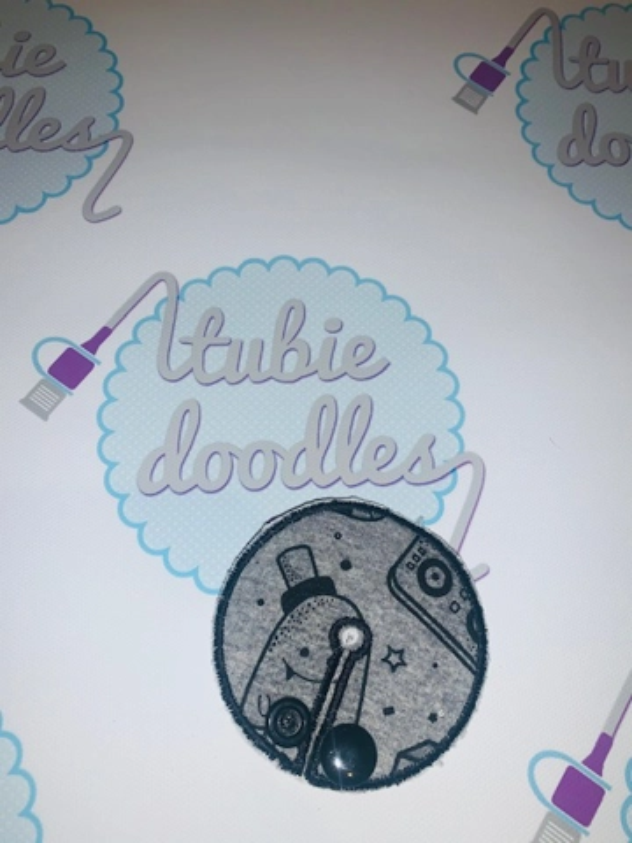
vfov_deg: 67.3
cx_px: 316
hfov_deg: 53.1
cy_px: 422
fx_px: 633
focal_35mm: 26
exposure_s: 1/64
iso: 25
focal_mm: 4.25
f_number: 1.8
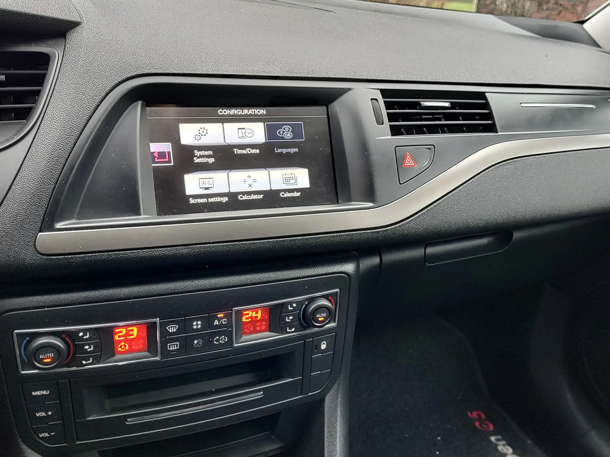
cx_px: 351
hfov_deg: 59.7
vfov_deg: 46.8
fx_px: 529
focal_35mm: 30
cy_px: 238
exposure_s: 1/50
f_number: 1.8
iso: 255
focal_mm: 5.56
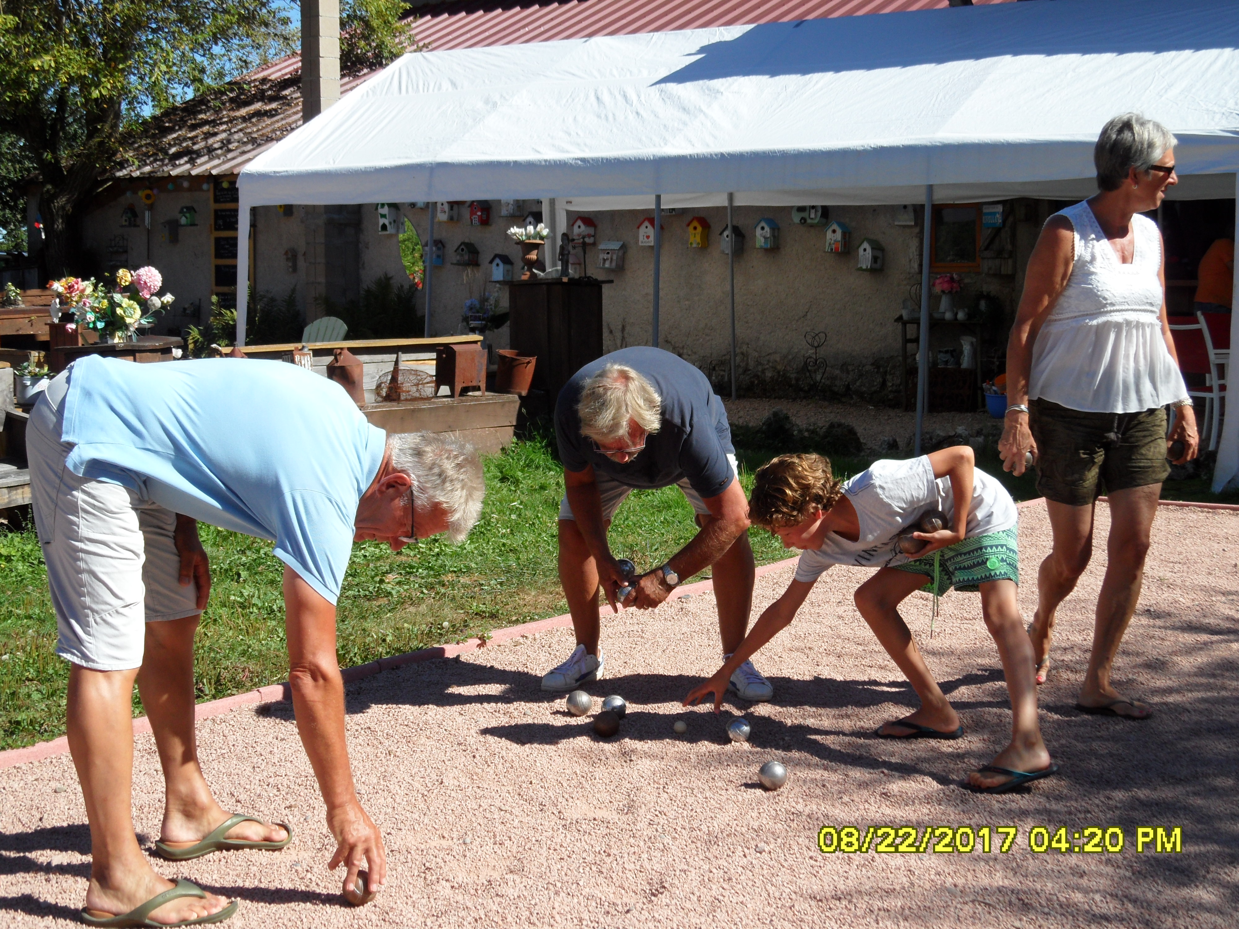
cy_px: 464
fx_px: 1790
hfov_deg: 38.2
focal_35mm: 50
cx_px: 620
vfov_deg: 29.1
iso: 80
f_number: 3.8
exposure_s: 1/500
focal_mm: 8.2
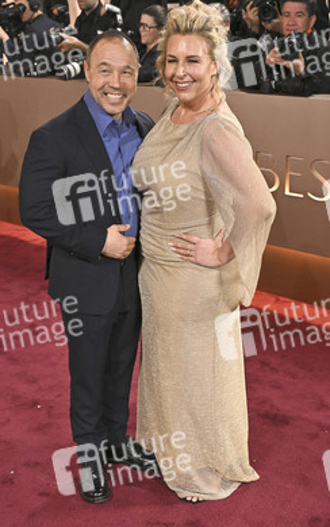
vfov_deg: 42.6
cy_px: 261
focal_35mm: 47
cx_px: 161
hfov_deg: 27.4
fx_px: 676
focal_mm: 45
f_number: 5.6
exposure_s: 1/320
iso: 2500
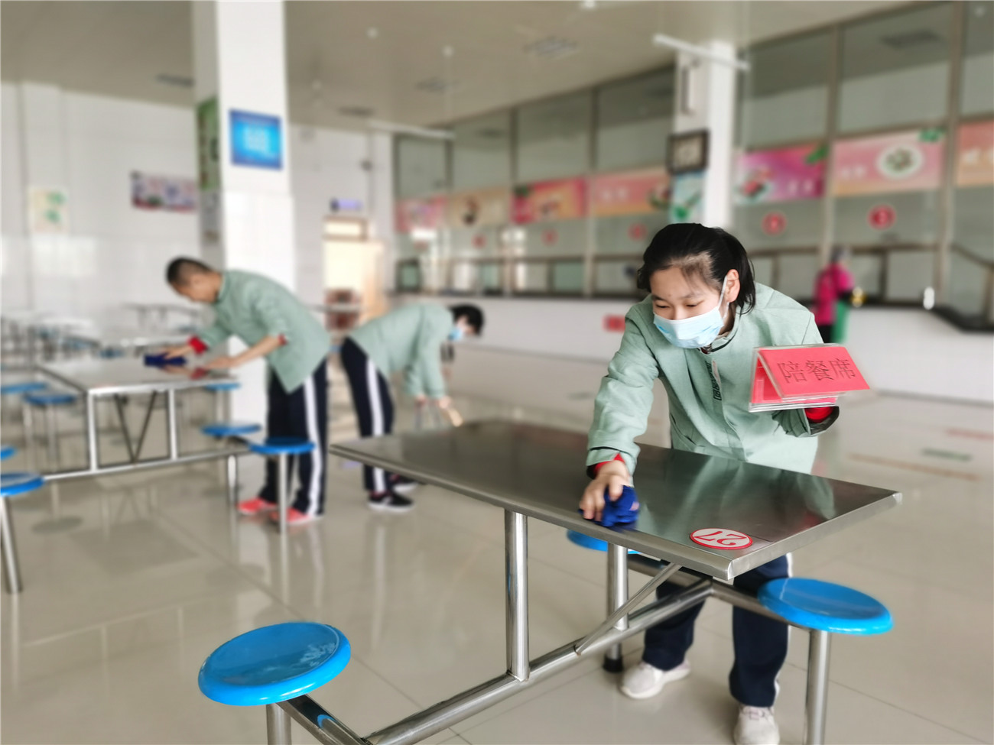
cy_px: 372
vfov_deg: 51.4
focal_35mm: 27
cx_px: 497
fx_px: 775
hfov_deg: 65.3
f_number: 1.6
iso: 125
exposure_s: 1/50
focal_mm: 5.56
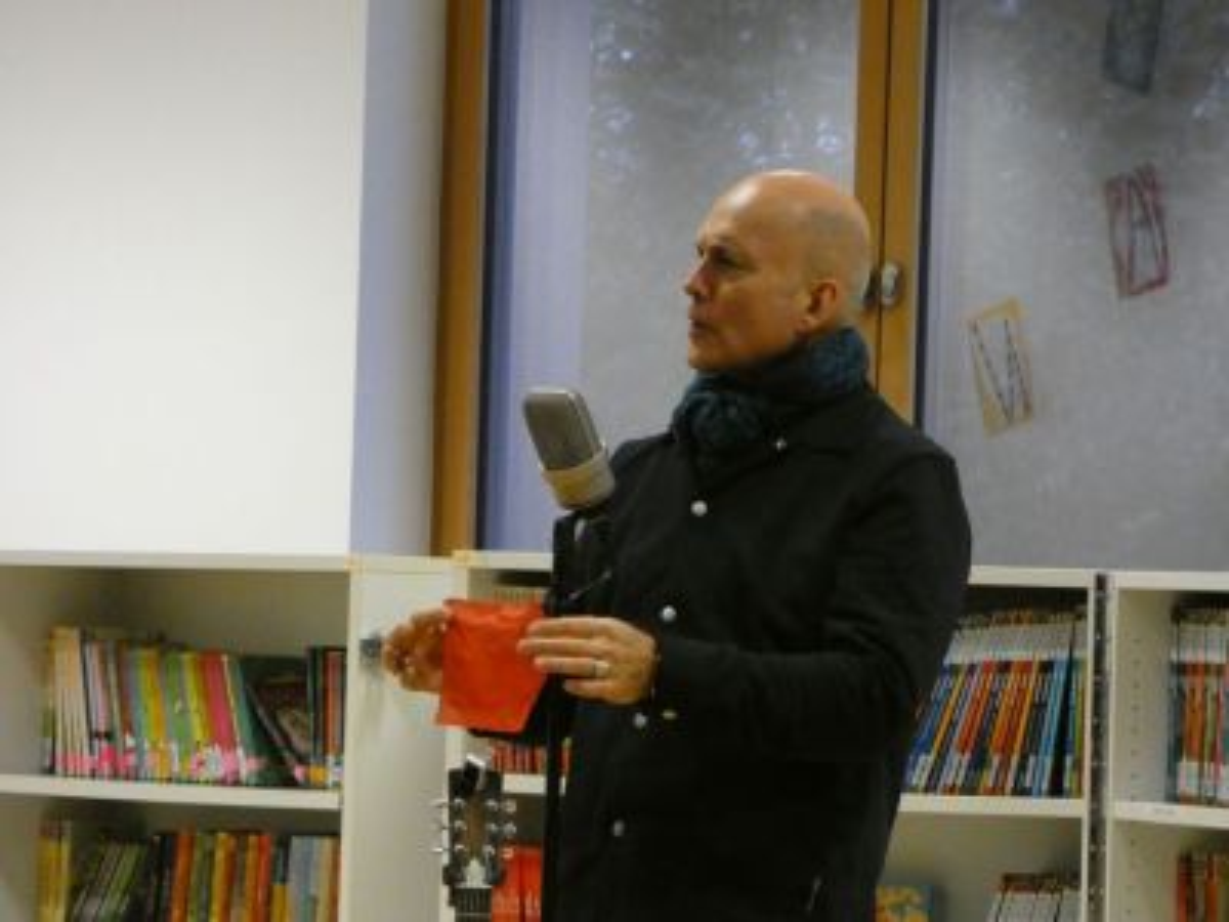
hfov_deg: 10.2
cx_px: 614
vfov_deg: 7.7
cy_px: 461
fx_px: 6888
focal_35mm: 194
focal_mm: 34.8
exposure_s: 1/60
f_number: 5.5
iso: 1600
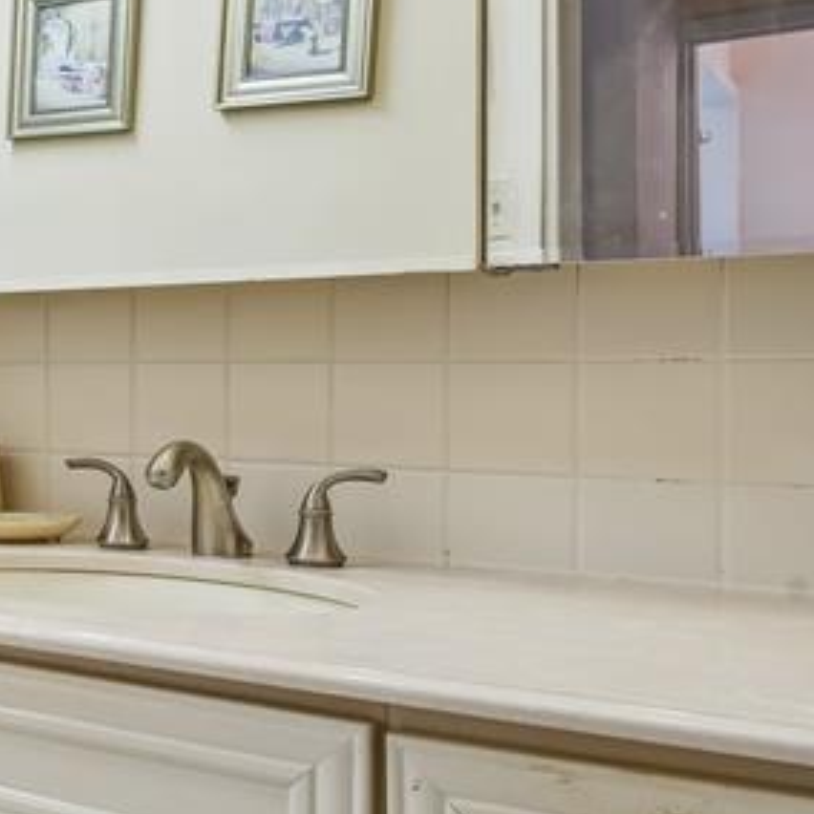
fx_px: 1304
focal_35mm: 49
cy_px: 378
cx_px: -307
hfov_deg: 27.4
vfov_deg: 34.7
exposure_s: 1/15
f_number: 8
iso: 400
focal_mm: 16
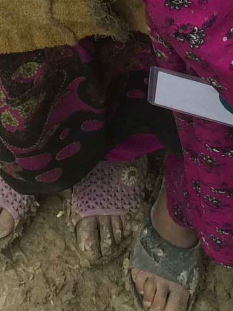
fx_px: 1365
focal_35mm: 152
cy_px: -341
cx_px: 246
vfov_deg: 11.5
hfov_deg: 9.7
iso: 32
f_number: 2.2
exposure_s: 1/192
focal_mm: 4.15
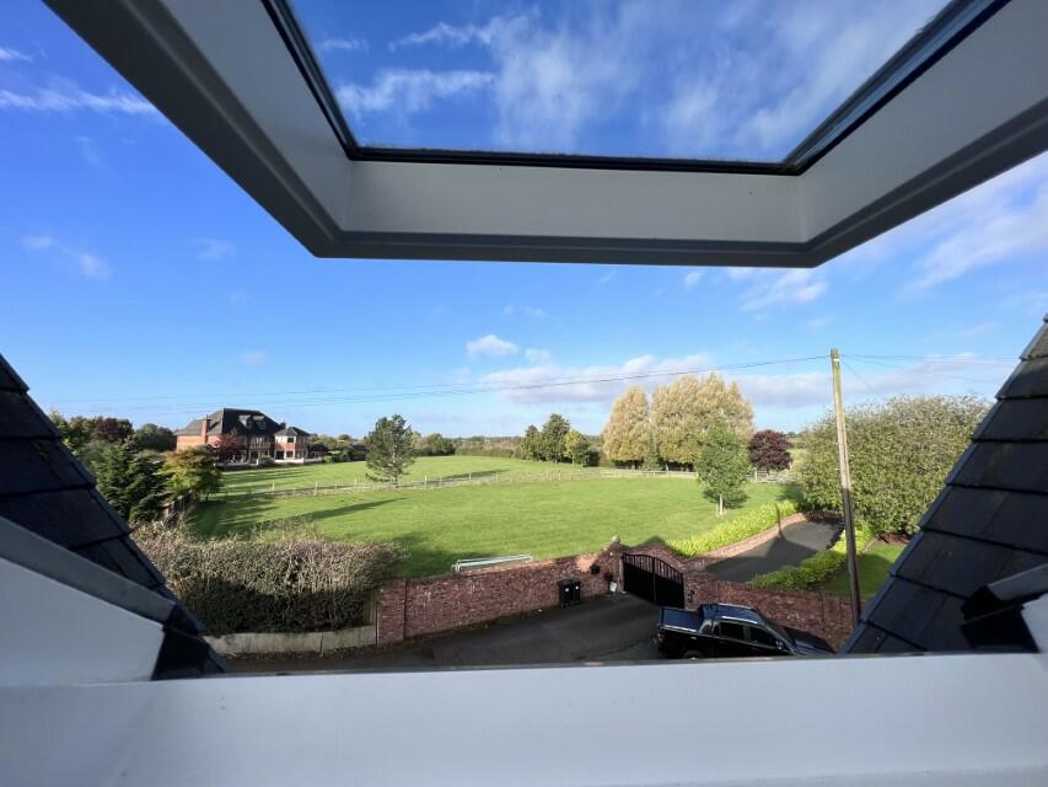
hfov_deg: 106.2
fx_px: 394
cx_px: 524
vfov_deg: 89.9
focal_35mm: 13
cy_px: 394
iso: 32
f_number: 1.8
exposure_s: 1/1488
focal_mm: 1.57
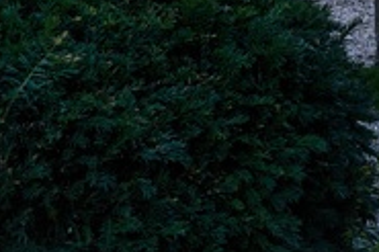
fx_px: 3208
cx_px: 824
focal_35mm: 305
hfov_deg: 6.5
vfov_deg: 4.4
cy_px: -347
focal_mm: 55
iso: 250
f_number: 10
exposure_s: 2
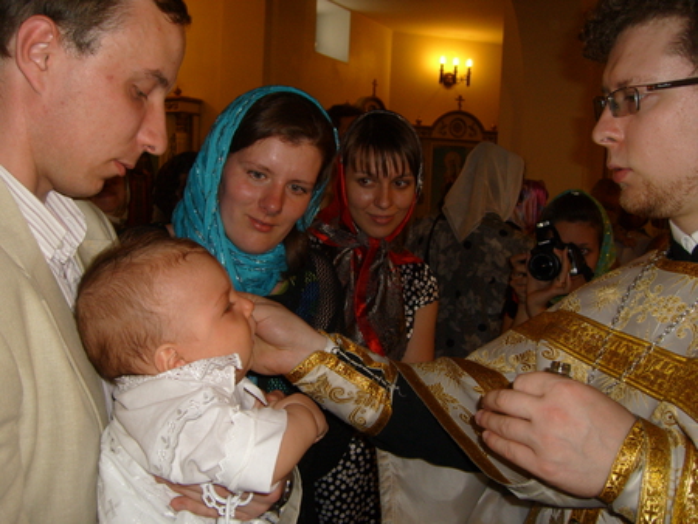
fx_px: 706
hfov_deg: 52.6
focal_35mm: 35
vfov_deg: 40.7
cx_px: 349
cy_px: 262
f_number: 2.8
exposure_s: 1/45
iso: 100
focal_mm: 5.8
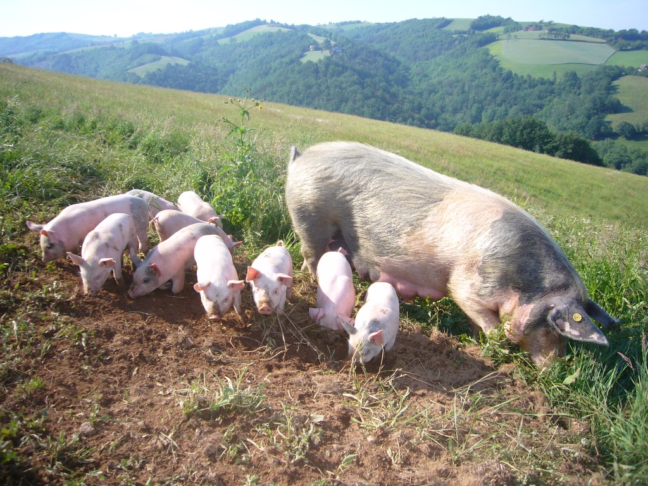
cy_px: 243
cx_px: 324
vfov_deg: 48.2
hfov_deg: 61.7
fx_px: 543
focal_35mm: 29
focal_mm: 4.7
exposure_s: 1/400
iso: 80
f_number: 2.8
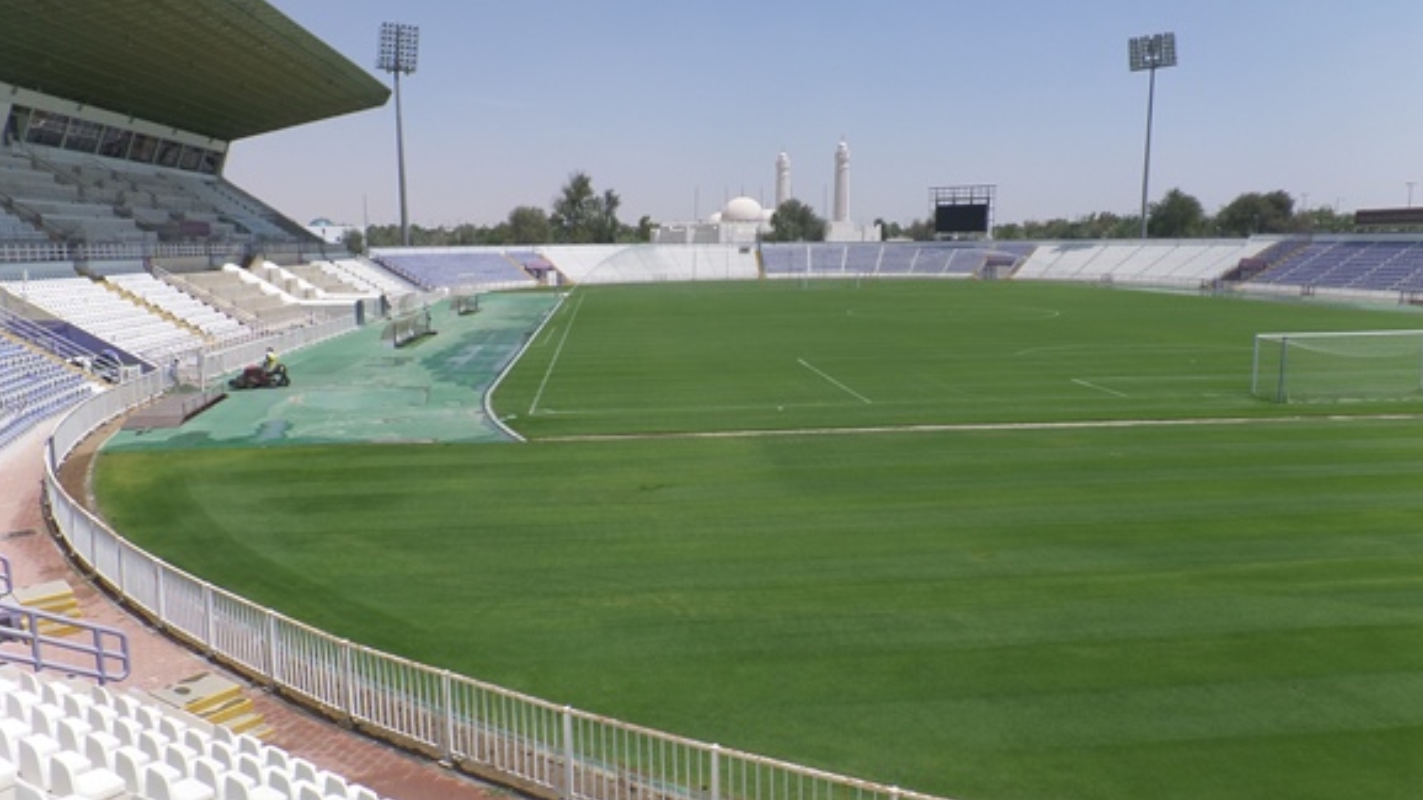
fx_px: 981
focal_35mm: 26
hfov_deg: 71.9
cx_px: 687
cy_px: 411
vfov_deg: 44.4
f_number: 4
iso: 100
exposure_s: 1/1500
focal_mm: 4.1
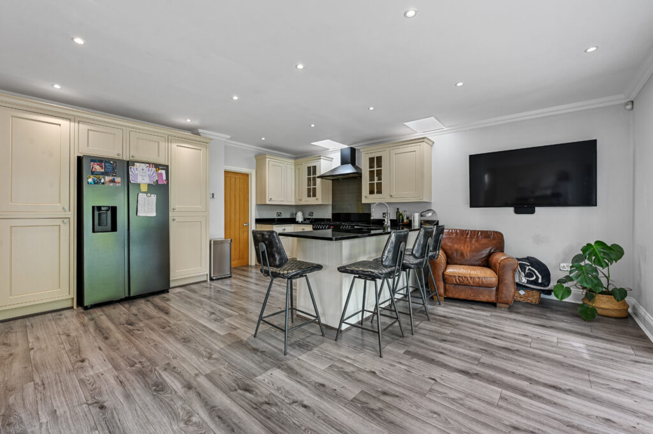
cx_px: 326
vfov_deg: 77.2
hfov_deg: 100.4
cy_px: 217
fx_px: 272
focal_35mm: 15
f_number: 8
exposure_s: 1/2
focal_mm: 15
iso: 400
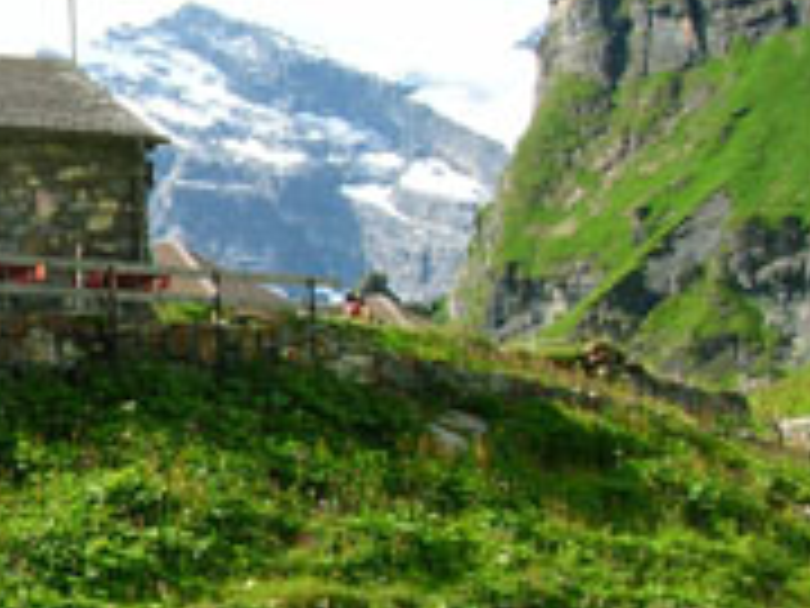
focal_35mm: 85
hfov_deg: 21.9
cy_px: 329
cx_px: -68
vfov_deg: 17.4
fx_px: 1989
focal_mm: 5.7
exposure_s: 1/216
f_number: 4.9
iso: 50
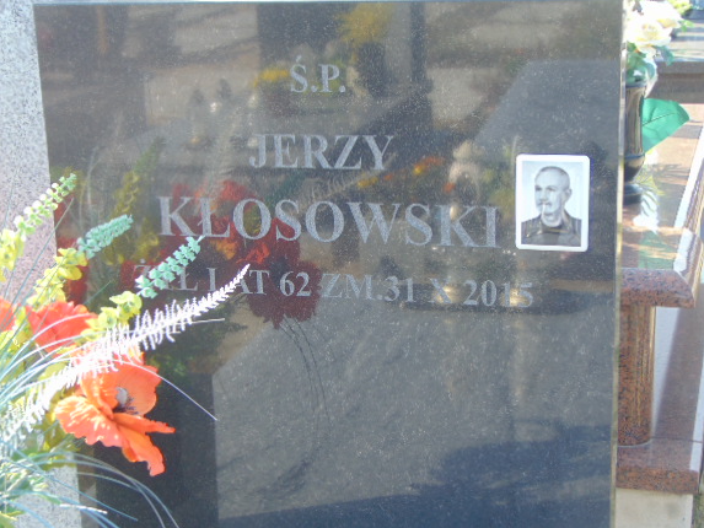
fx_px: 1363
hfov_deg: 29.0
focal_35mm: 67
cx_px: 353
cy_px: 264
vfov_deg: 21.9
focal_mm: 10.8
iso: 80
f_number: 3.6
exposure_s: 1/125
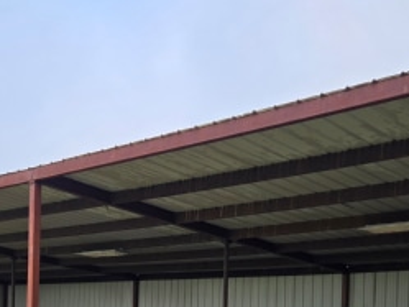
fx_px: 697
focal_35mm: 59
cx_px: 184
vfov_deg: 23.3
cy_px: 338
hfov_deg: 32.7
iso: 25
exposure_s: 1/449
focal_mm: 5.4
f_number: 1.8
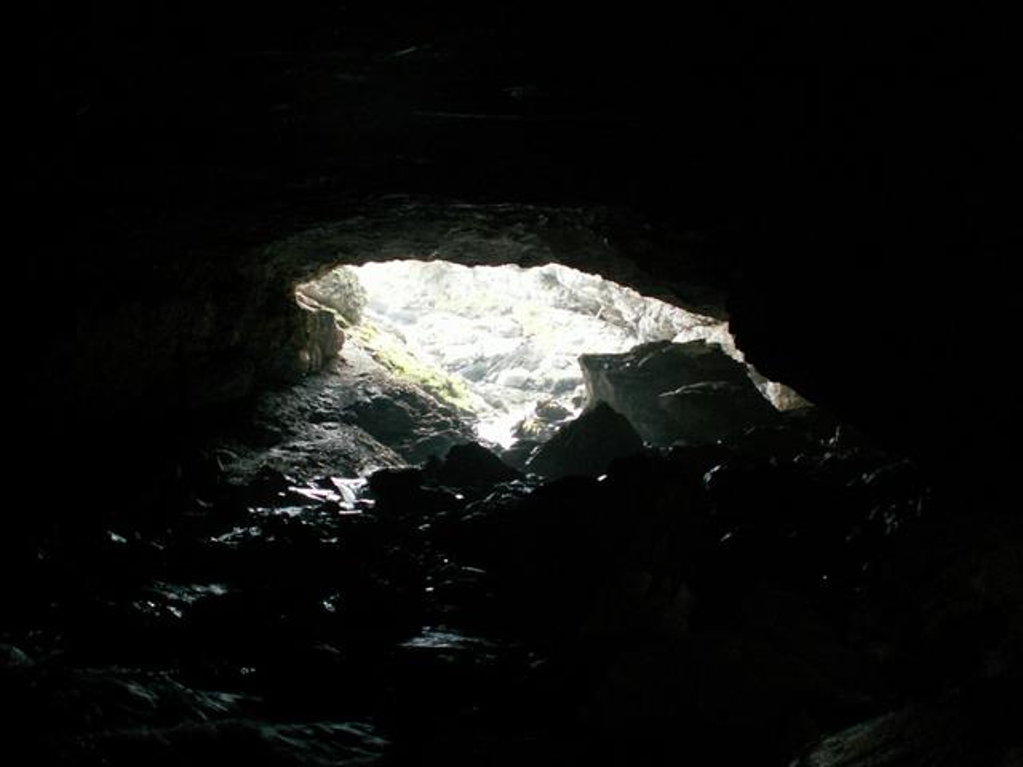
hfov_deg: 37.5
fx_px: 1507
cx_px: 512
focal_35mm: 51
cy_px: 384
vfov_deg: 28.6
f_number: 3.2
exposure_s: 1/25
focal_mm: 8.54
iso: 160
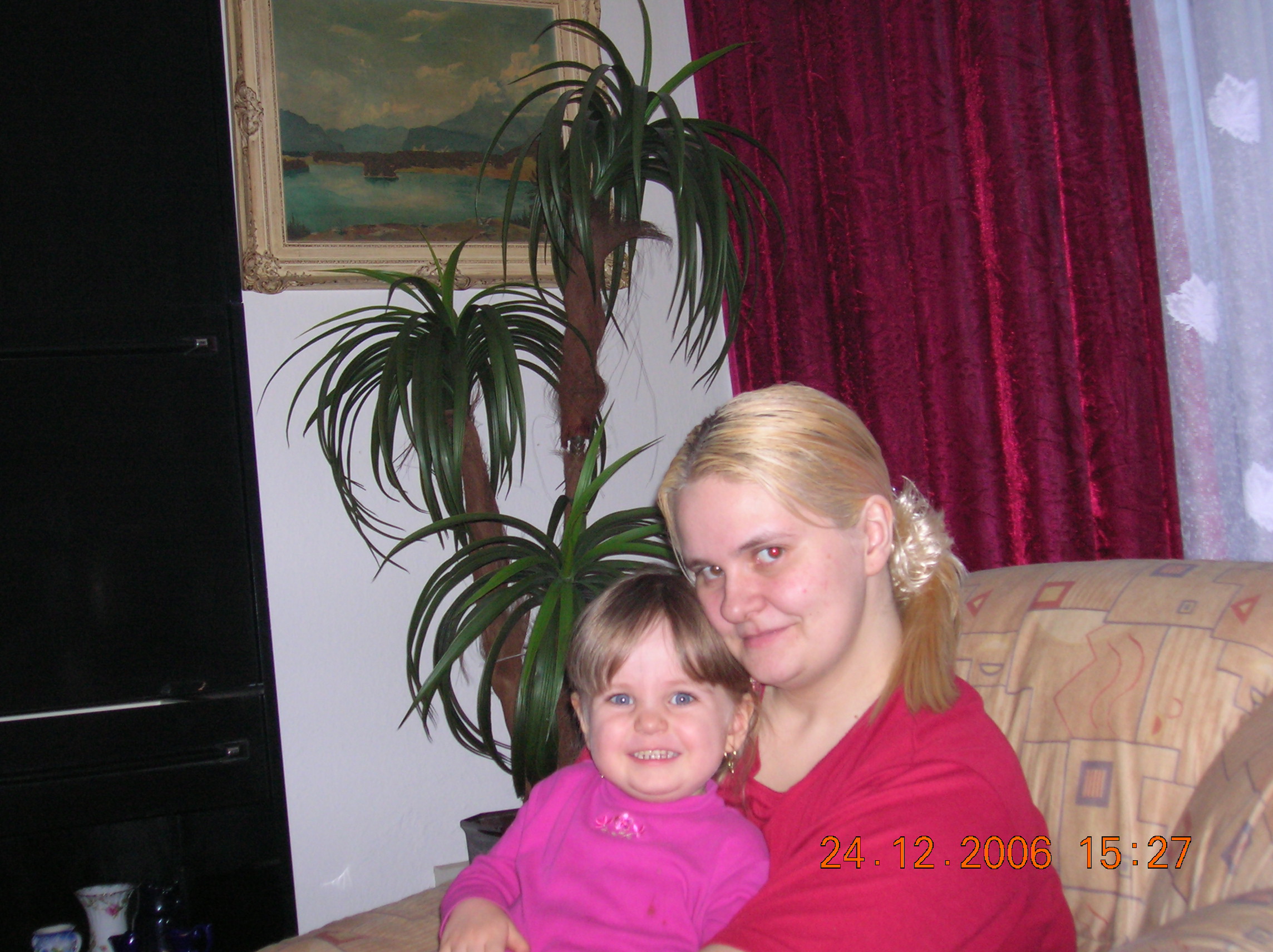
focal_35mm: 50
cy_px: 476
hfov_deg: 38.2
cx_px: 636
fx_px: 1837
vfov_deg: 29.1
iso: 126
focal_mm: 8.4
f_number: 3.3
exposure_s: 1/60.1
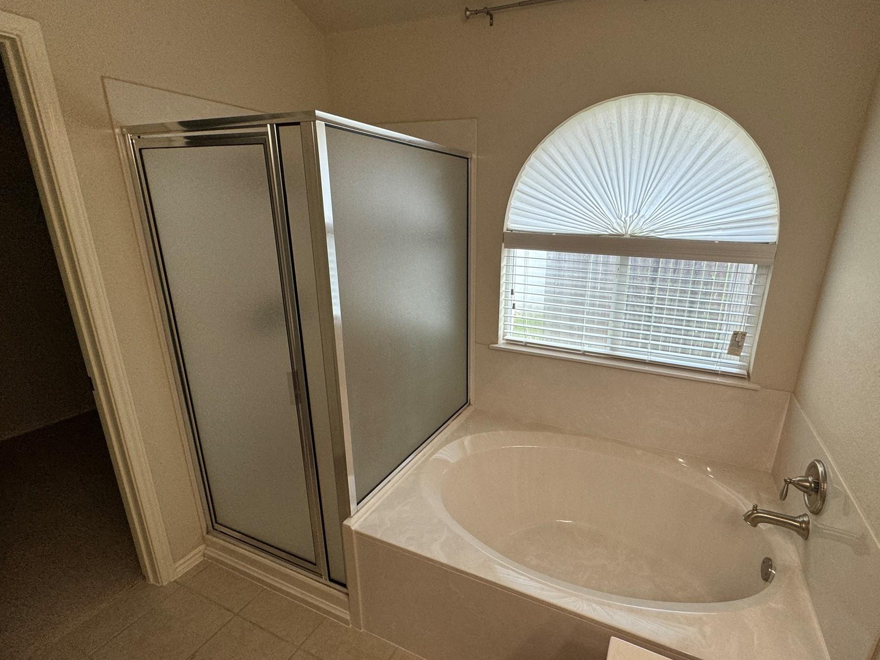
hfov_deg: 90.6
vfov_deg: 74.7
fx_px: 432
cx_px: 491
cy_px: 337
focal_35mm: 17
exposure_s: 1/120
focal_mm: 2.22
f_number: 2.2
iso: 125
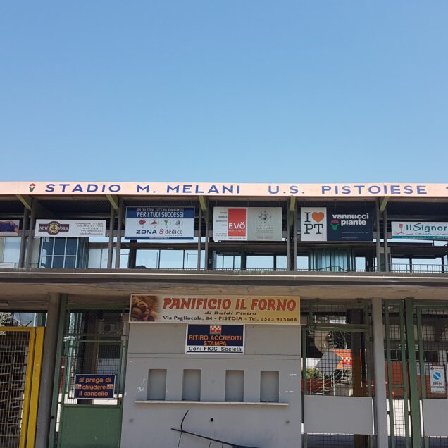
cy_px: 233
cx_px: 254
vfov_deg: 44.9
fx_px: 542
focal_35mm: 37
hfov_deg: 44.8
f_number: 1.7
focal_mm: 4.2
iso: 40
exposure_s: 1/1540
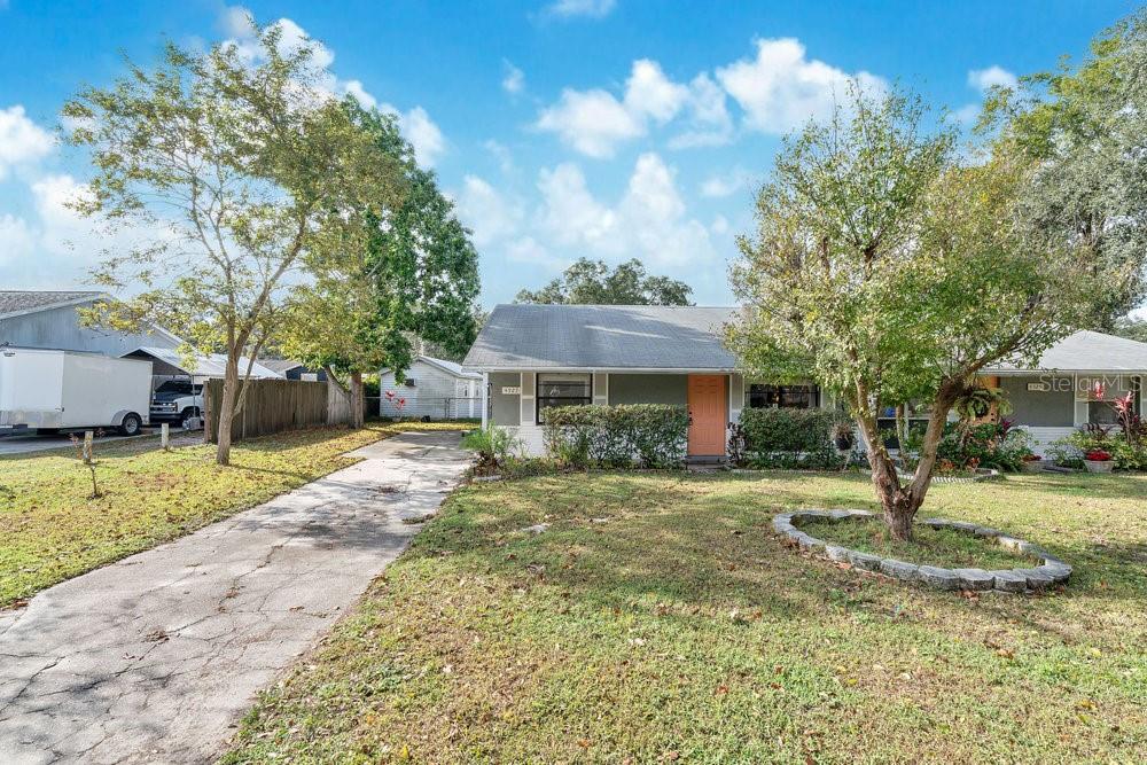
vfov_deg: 73.8
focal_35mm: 16
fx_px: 510
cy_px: 382
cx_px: 574
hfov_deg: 96.7
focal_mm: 16
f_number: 9
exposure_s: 1/125
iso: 100
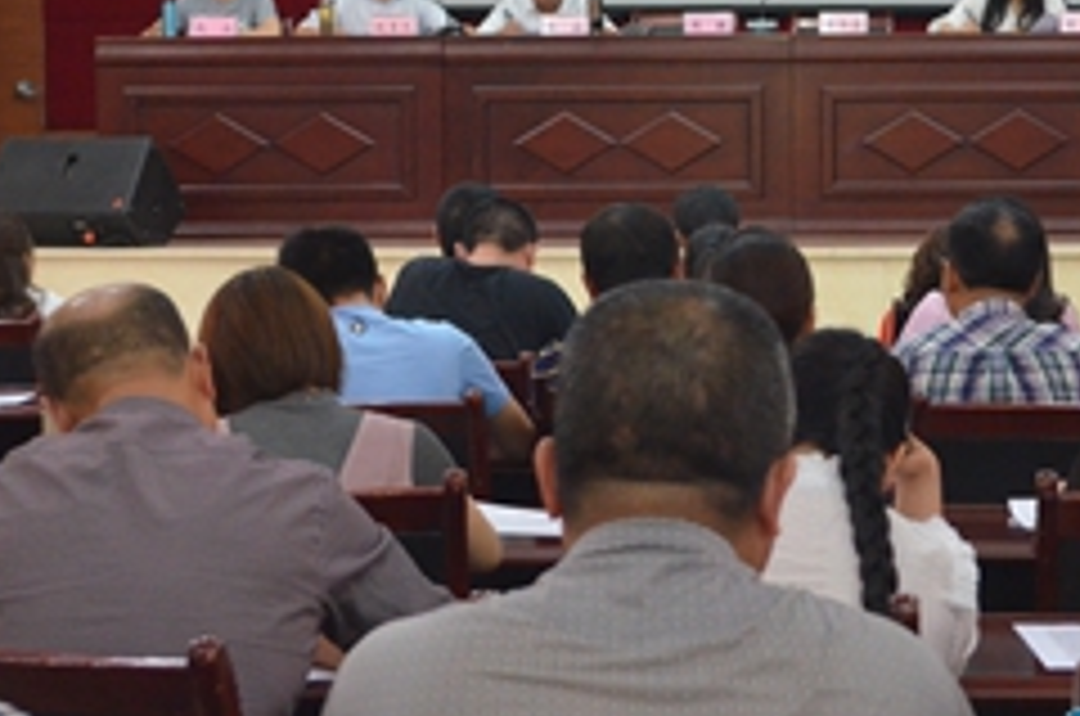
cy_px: 268
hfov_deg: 20.4
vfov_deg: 13.6
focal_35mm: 100
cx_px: 752
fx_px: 2994
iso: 3200
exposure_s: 1/30
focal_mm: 32
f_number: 4.8
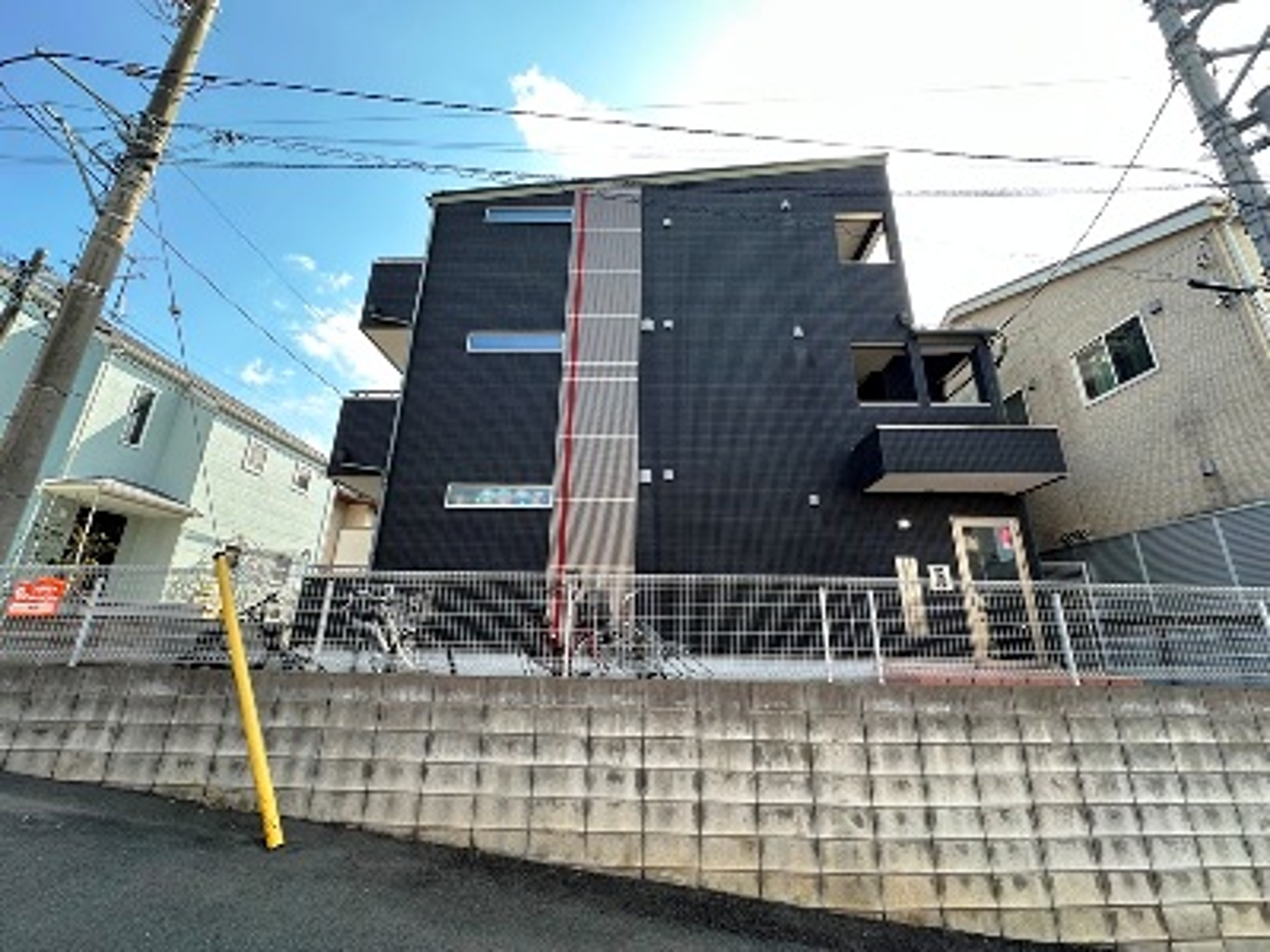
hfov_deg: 102.1
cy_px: 476
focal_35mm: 14
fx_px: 514
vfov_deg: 85.7
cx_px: 635
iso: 40
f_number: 2.2
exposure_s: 1/299
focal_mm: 2.22
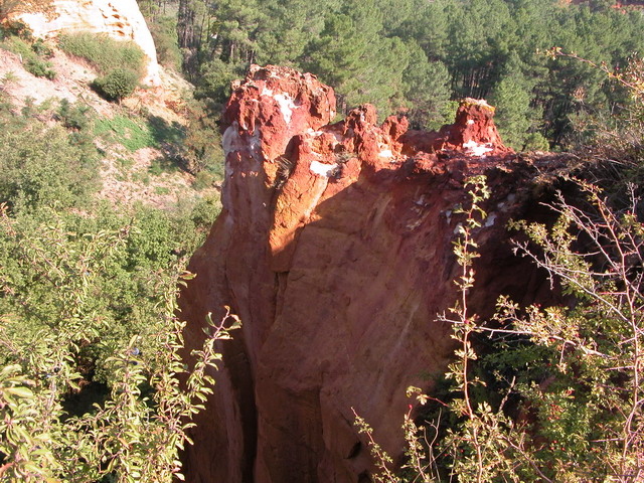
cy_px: 242
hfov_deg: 52.6
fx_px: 651
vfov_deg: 40.7
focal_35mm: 35
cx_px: 322
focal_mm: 8.9
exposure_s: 1/187
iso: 100
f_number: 4.5
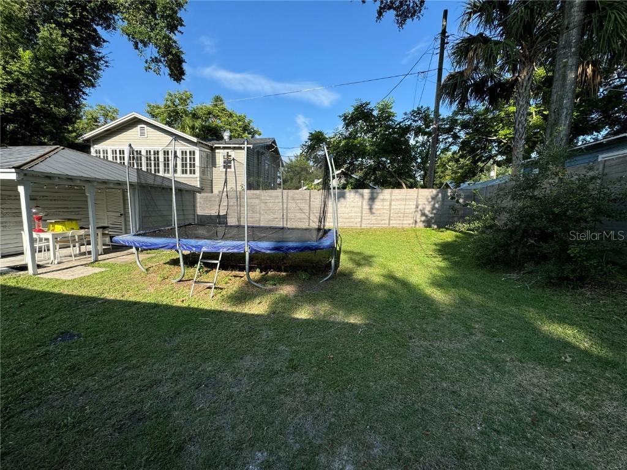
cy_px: 235
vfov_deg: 85.7
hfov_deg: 102.1
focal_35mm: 14
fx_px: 254
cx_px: 314
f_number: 2.2
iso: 40
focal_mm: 2.22
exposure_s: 1/899
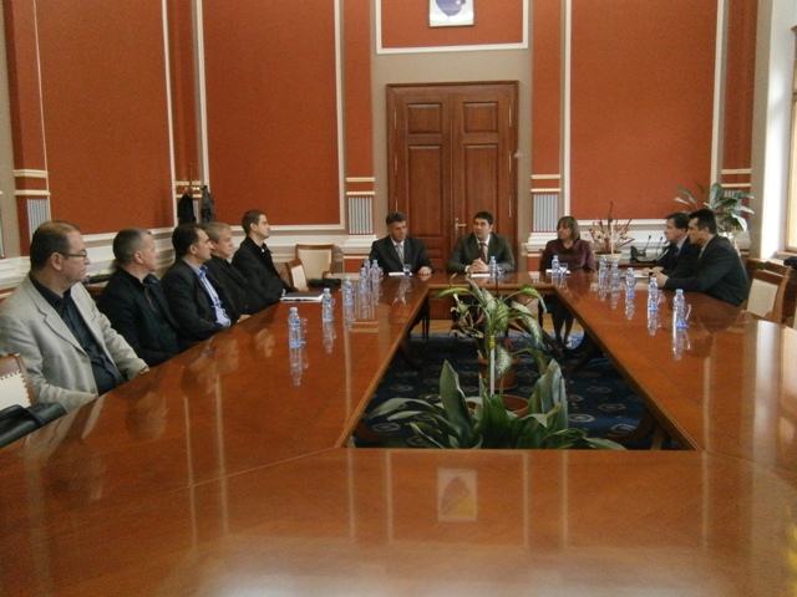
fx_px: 714
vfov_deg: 45.4
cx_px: 398
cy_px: 298
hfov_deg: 58.4
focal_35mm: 31
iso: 800
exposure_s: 1/30
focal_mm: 5.5
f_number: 2.9
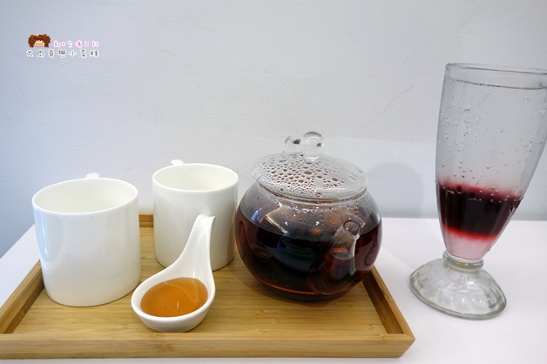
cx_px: 269
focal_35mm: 29
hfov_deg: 63.7
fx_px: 440
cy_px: 184
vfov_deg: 44.9
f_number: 4
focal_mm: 10.4
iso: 320
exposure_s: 1/30
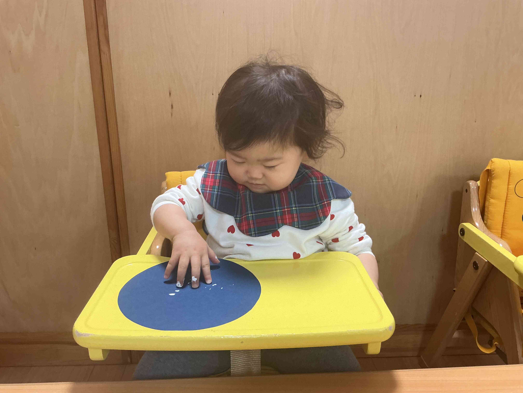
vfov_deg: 48.2
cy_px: 196
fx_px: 438
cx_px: 262
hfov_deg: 61.7
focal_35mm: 29
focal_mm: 3
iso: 125
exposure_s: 1/60
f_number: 1.8
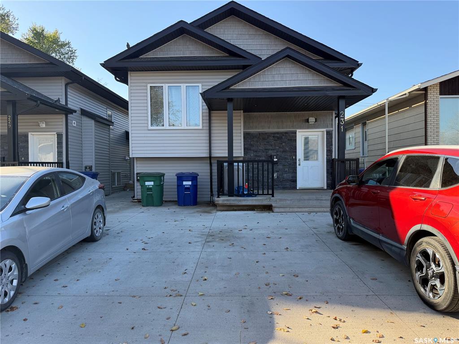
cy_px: 172
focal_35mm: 24
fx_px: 318
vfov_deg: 56.8
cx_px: 230
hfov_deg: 71.6
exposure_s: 1/1018
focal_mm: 6.76
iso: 100
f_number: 1.78
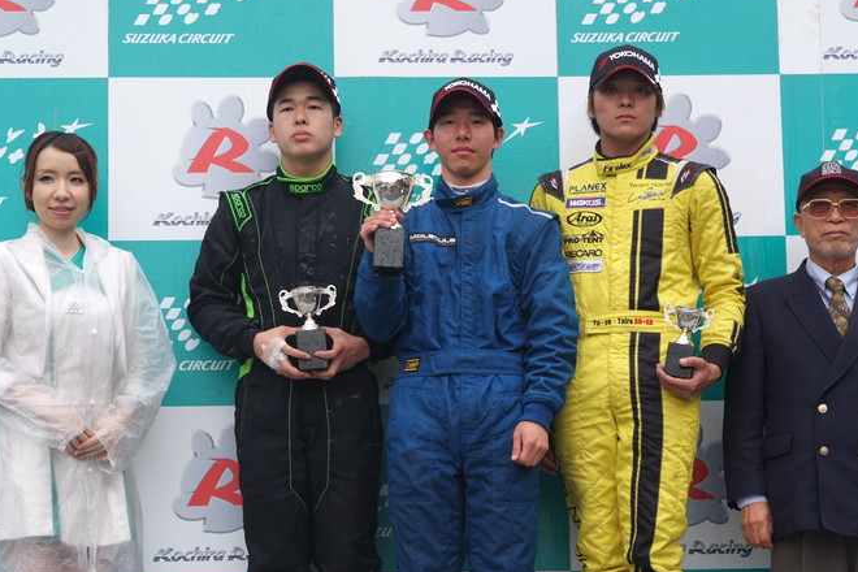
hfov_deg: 18.9
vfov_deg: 12.7
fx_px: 2574
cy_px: 273
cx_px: 462
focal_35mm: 108
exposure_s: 1/125
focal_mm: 66
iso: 400
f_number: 5.6
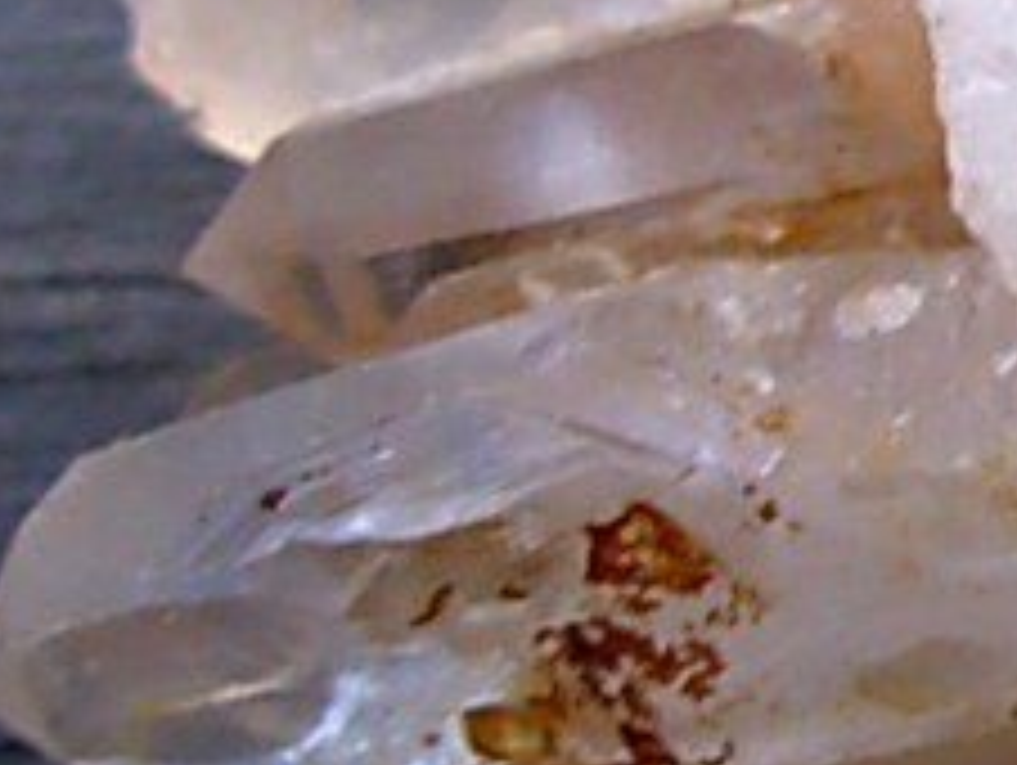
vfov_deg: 8.6
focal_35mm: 172
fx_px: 5059
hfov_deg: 10.8
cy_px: -90
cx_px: 1773
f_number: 2.9
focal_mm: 6.3
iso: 50
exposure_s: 1/78.3
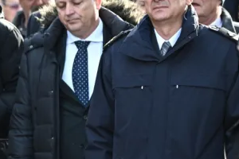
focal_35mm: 465
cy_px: 138
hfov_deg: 4.4
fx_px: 3087
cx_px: -247
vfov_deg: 3.0
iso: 250
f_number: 3.5
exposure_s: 1/250
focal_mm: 112
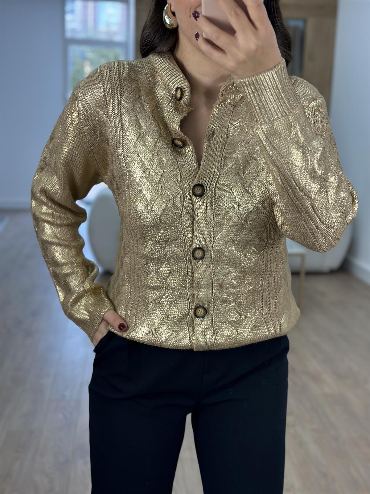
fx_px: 684
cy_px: 247
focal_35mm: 48
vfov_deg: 39.7
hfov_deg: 30.3
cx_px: 185
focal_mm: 6.86
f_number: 1.78
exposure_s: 1/145
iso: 64
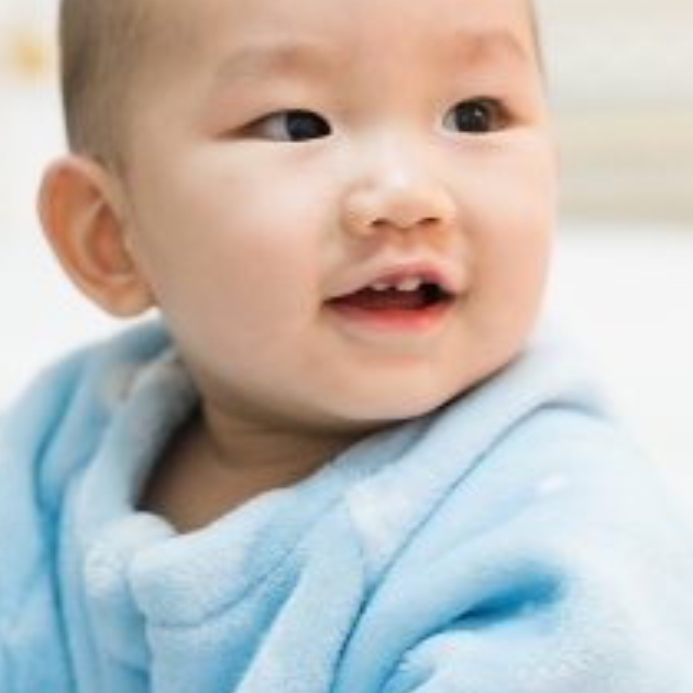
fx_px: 3080
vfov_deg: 12.8
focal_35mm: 136
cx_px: 304
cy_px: 403
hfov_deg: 12.8
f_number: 2.2
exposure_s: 1/60
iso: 1600
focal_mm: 55
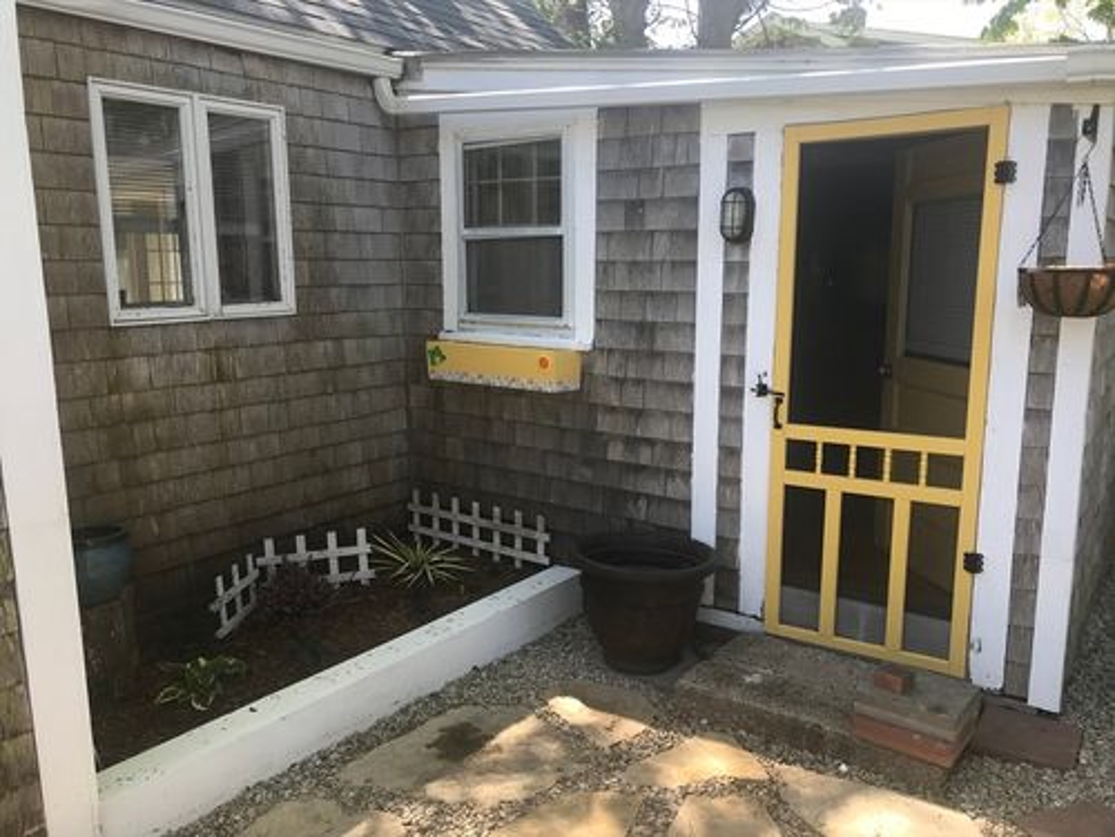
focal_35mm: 28
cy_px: 418
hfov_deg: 63.4
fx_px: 902
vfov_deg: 49.7
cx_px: 558
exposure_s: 1/317
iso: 20
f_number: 1.8
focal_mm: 3.99
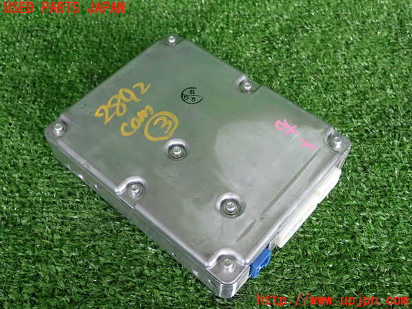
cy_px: 154
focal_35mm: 41
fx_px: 488
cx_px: 206
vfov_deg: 35.1
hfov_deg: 45.8
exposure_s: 1/80
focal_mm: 7.31
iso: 200
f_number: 2.8
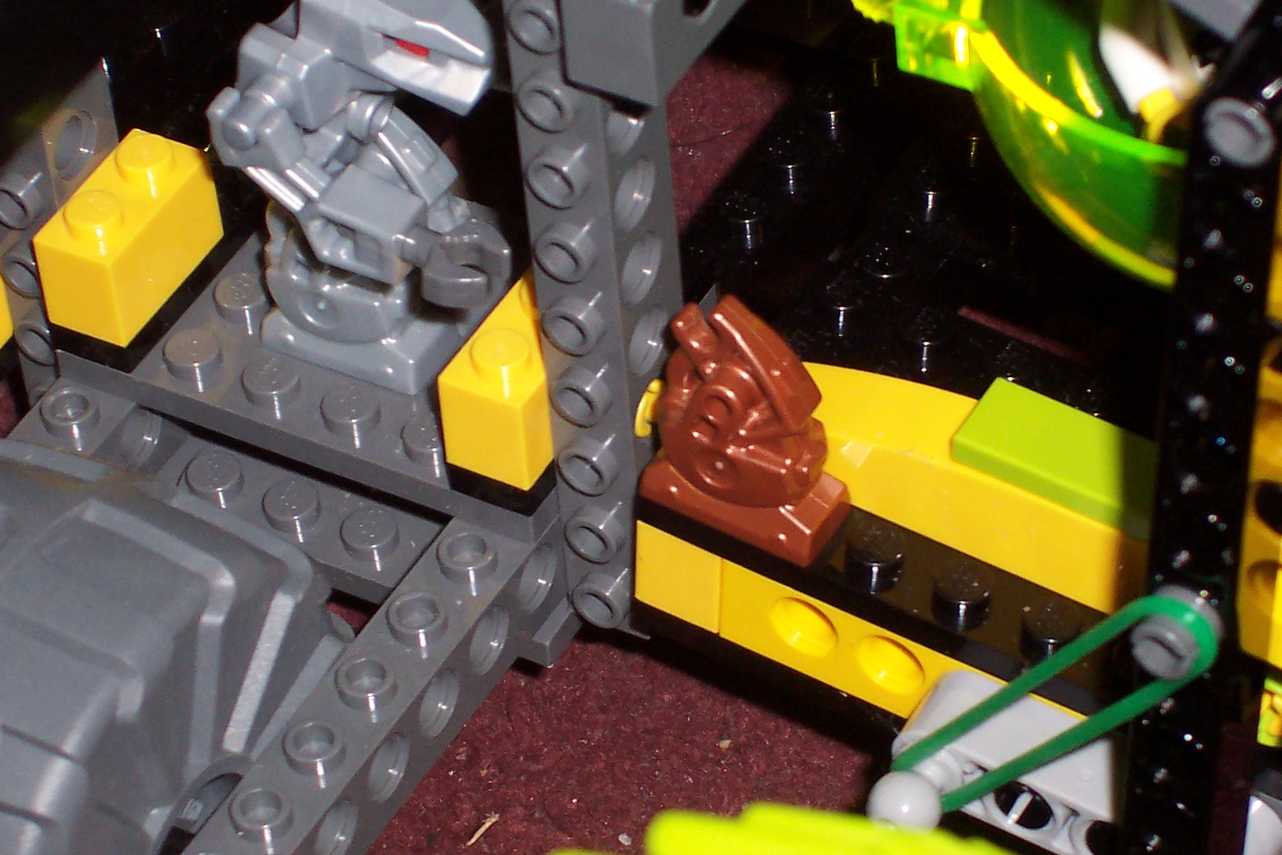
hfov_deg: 12.5
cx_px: 789
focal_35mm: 164
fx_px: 5841
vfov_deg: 8.4
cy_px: 384
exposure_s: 1/90
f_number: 4.8
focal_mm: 16.8
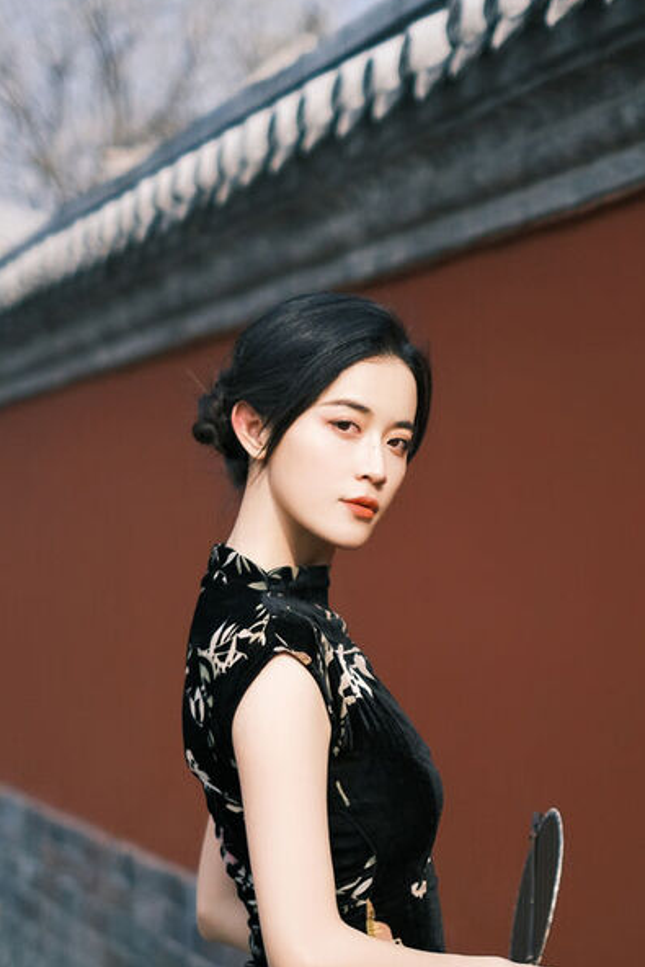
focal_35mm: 94
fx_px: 2525
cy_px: 560
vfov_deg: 21.7
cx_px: 516
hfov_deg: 14.5
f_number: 1.4
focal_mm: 35
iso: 1250
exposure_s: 1/32000
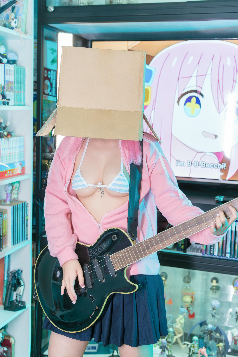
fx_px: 499
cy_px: 178
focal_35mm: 50
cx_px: 119
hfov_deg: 26.8
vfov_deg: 39.4
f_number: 3.5
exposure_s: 1/100
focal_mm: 50.3
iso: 800
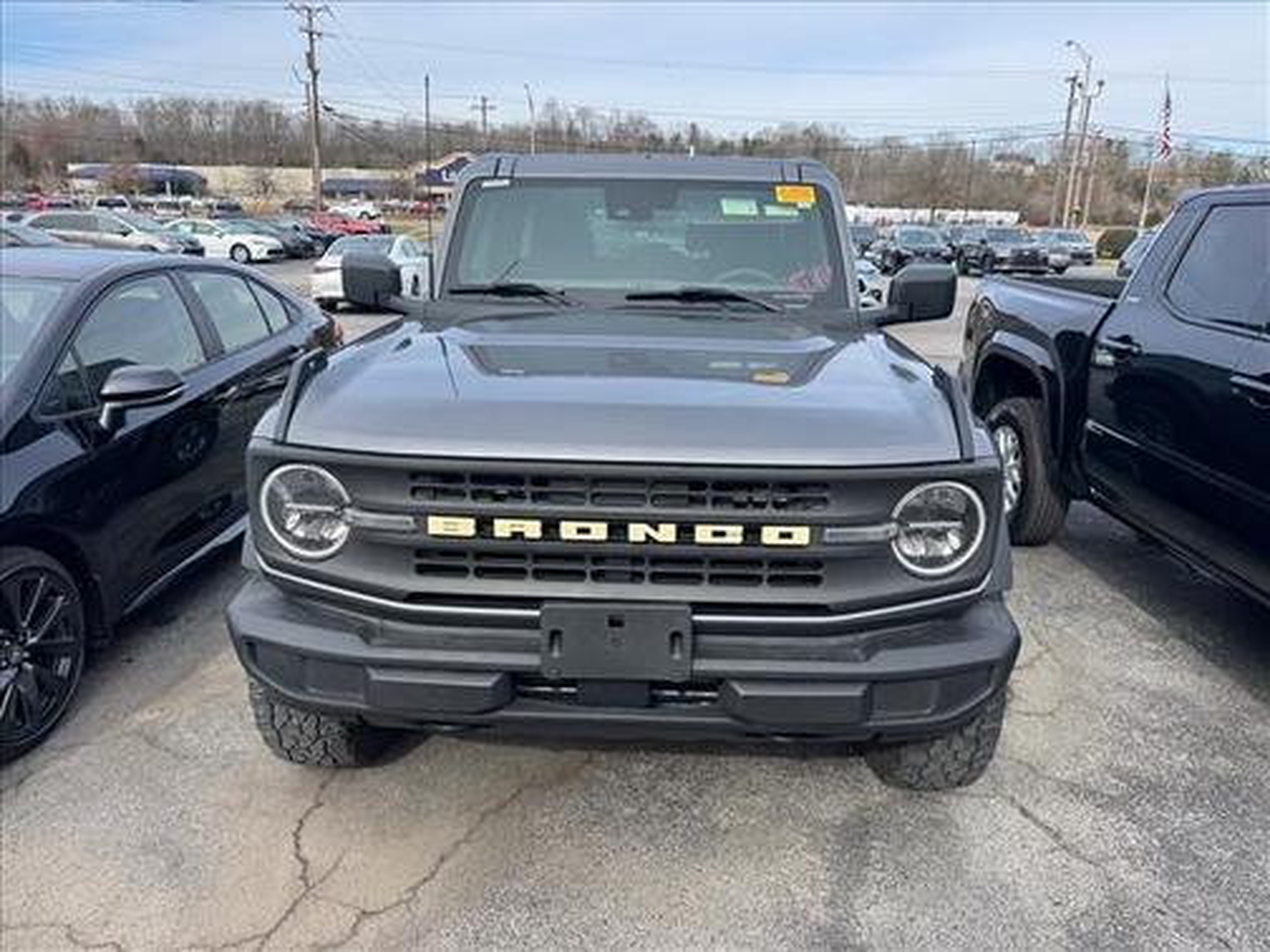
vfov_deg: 56.8
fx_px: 881
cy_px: 476
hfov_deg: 71.6
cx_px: 635
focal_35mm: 24
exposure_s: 1/1425
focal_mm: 6.76
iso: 80
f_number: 1.78
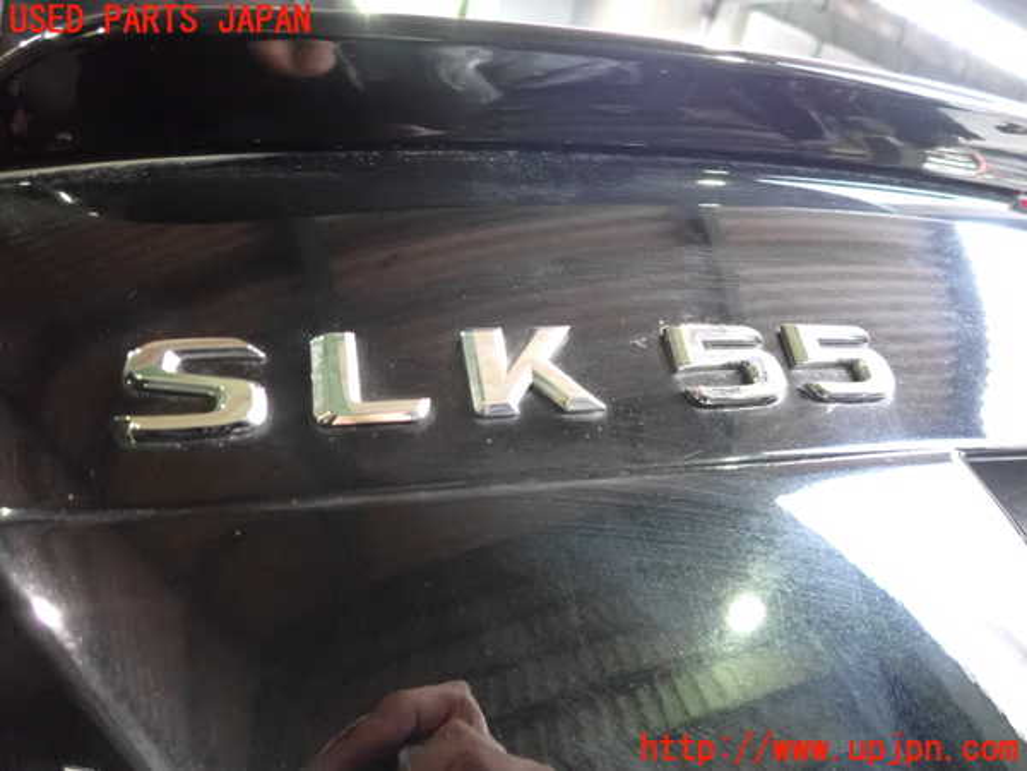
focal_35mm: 25
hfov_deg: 69.4
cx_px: 514
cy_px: 386
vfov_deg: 54.9
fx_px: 742
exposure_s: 1/80
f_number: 2
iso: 1600
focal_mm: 4.5
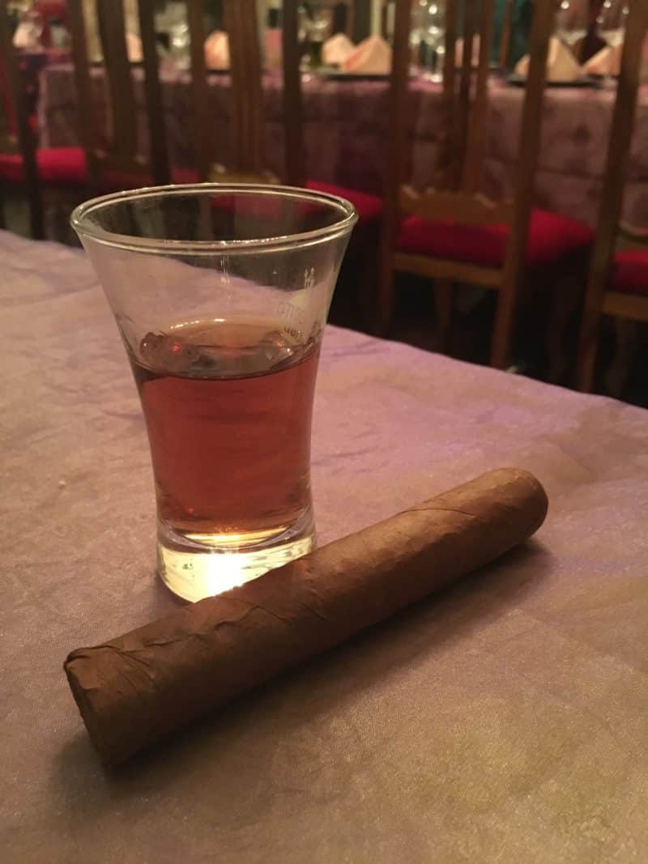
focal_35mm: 29
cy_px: 432
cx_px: 324
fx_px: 724
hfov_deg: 48.2
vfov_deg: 61.7
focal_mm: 4.15
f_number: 2.2
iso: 640
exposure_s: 1/15
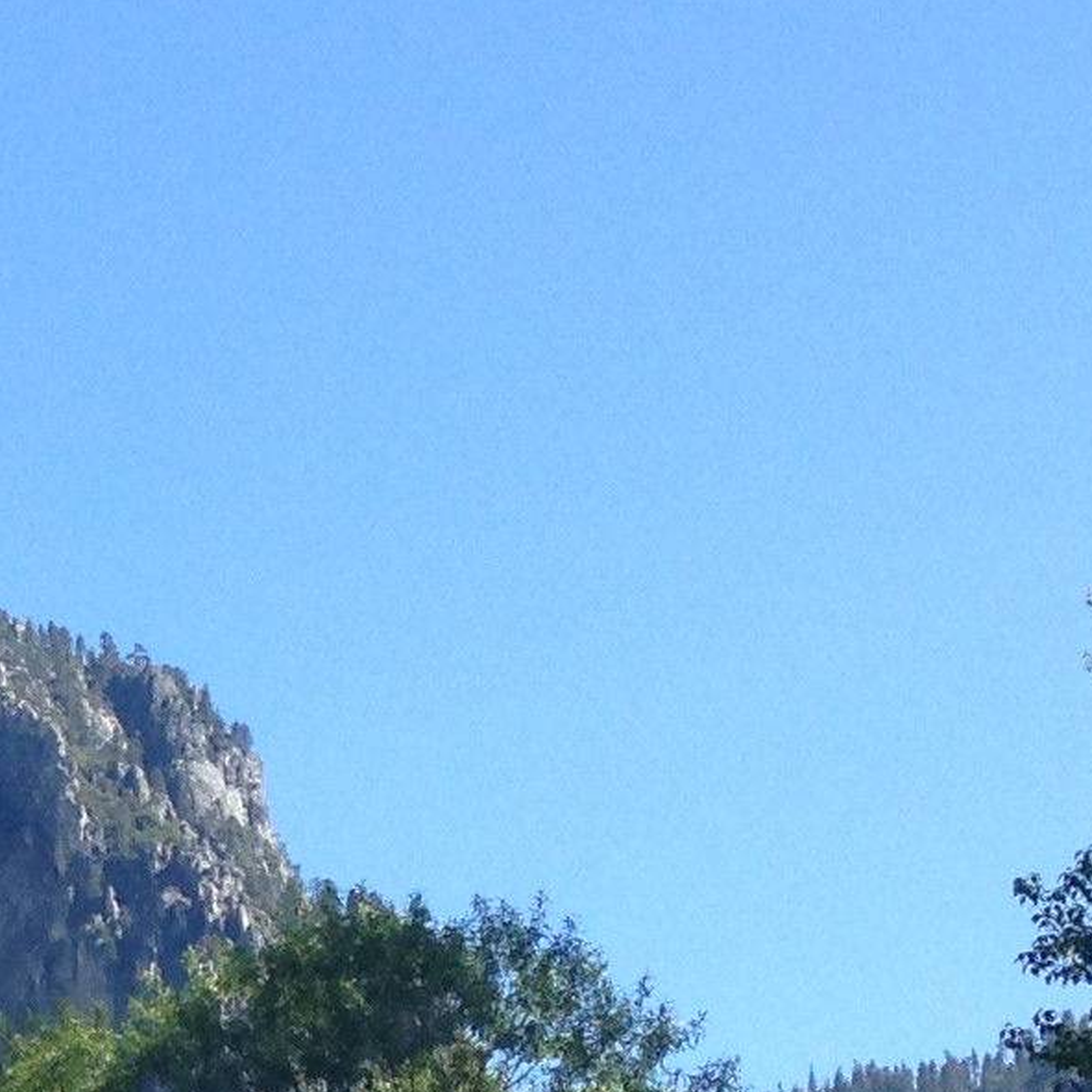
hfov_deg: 10.1
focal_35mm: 161
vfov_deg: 10.3
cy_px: 1840
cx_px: -994
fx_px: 5746
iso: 50
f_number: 2.4
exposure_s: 1/669
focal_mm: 4.13
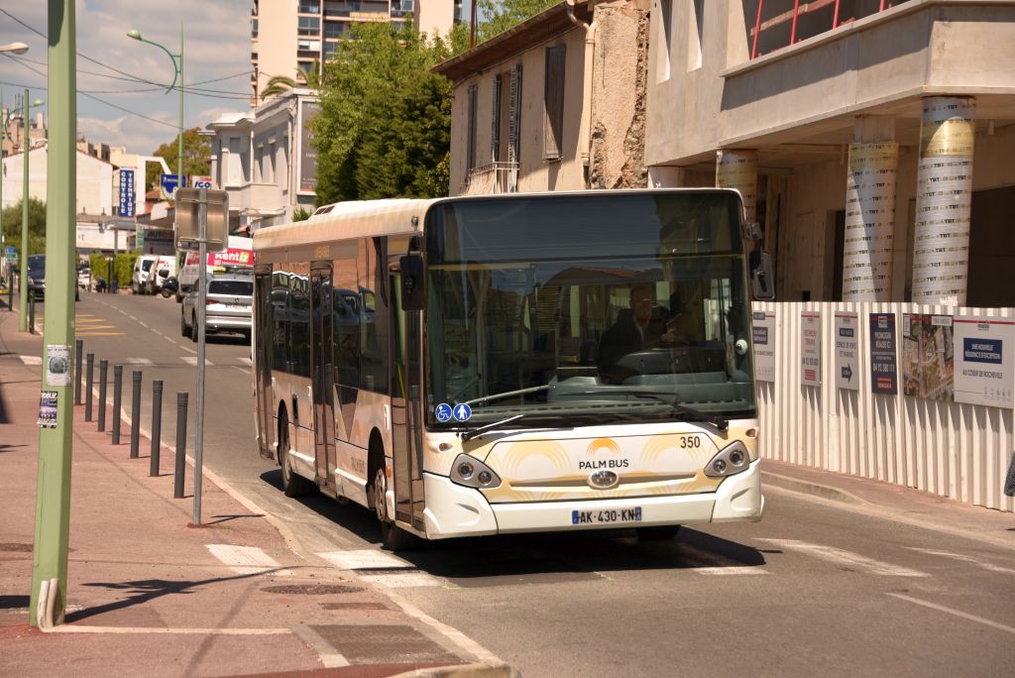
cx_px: 508
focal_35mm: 105
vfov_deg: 13.1
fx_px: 2962
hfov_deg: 19.4
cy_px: 339
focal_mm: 105
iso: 100
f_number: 6.3
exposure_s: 1/640
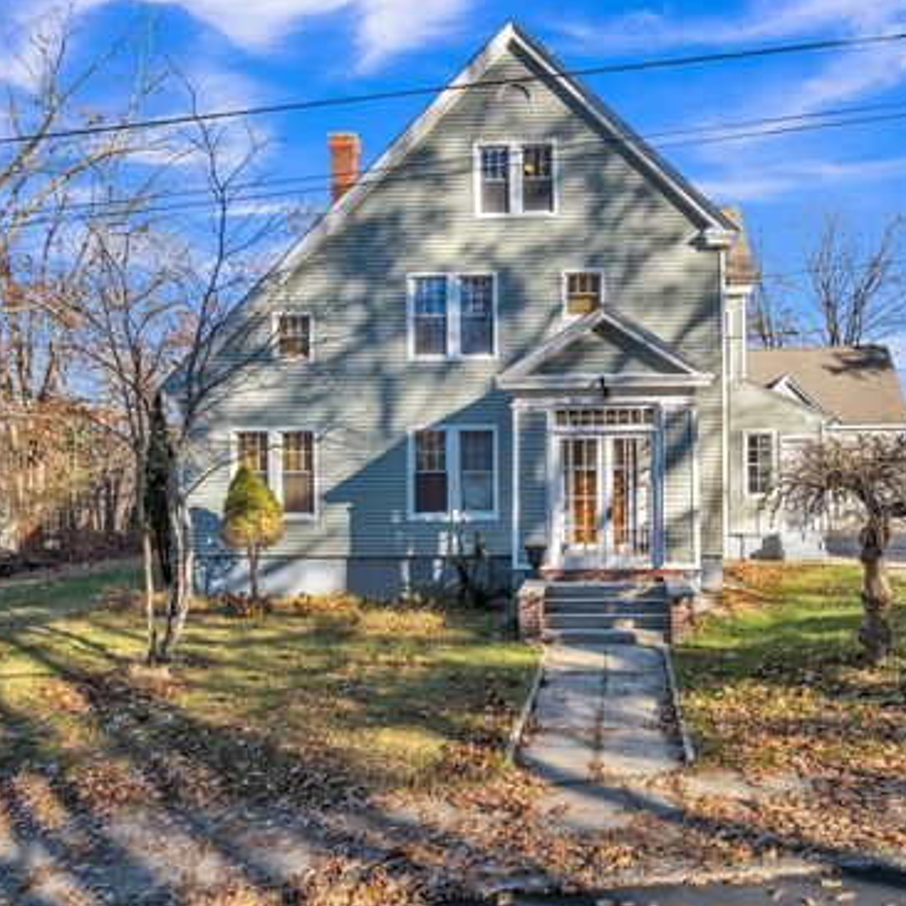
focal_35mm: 29
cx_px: 550
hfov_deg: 55.2
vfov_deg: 55.6
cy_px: 459
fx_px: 859
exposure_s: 1/60
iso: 150
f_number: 2.8
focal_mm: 12.29
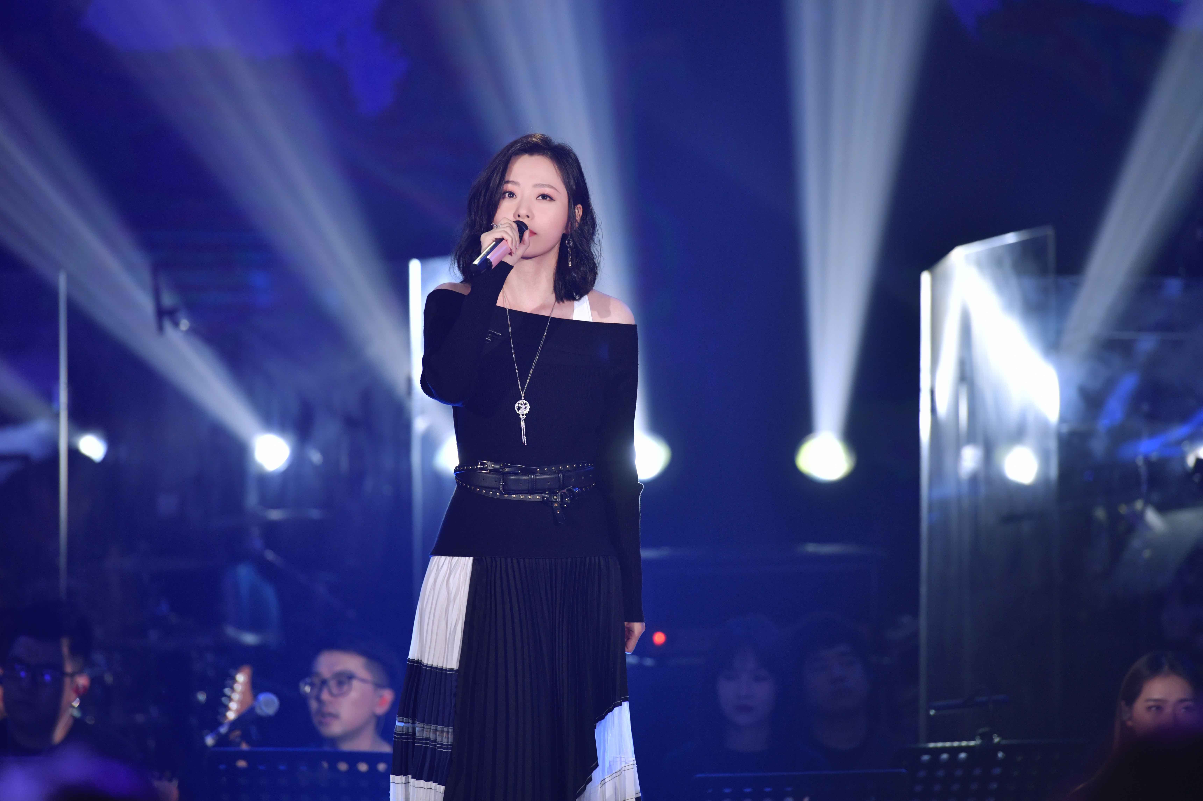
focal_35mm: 240
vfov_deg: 5.7
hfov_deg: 8.6
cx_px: 602
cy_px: 400
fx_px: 8018
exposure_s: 1/250
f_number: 4
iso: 1000
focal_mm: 200
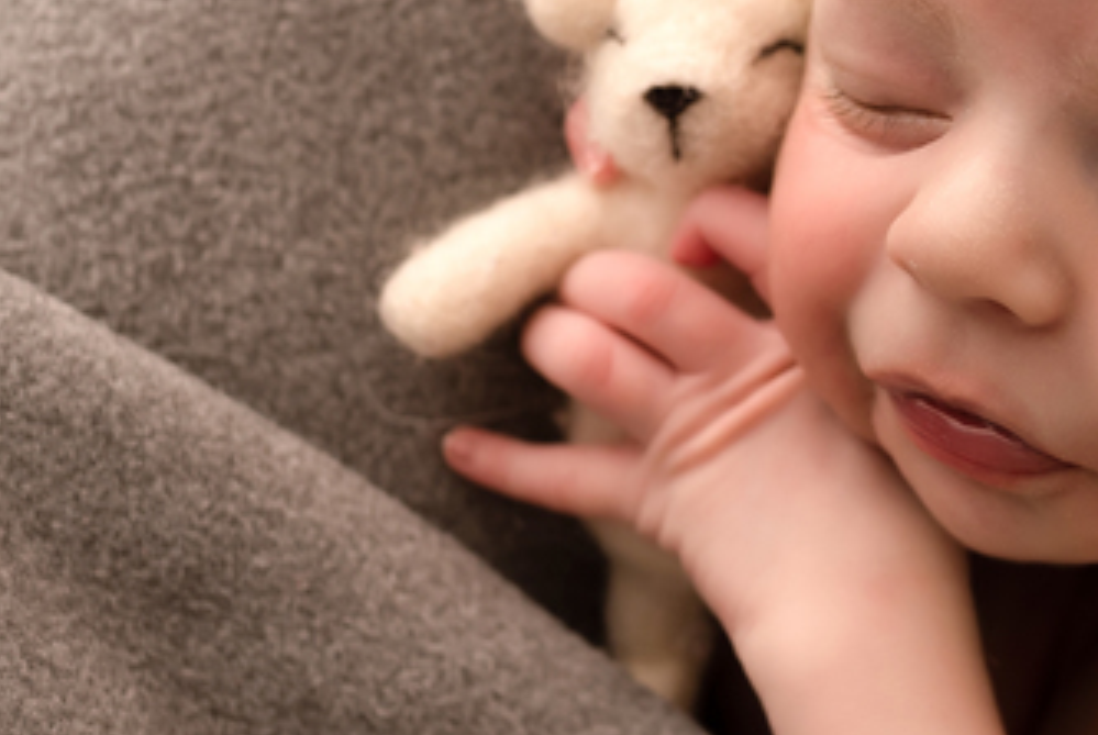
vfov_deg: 10.9
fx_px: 3848
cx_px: 1174
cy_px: 232
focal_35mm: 126
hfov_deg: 15.8
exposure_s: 1/100
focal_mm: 35
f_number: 2.8
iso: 125
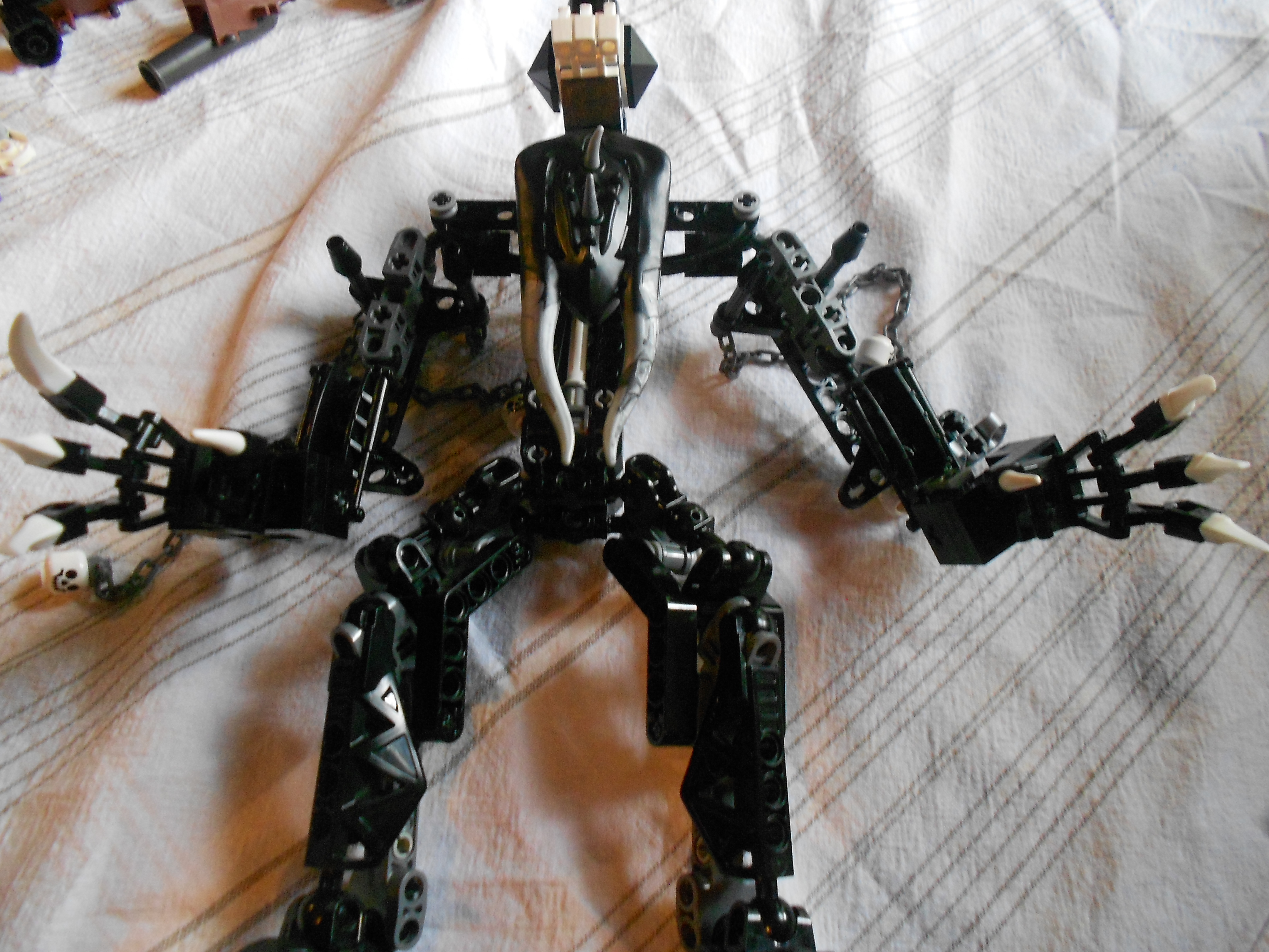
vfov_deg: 53.1
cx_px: 634
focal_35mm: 26
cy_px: 476
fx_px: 953
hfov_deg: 67.3
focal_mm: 4.6
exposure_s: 1/30
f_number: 3.2
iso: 400
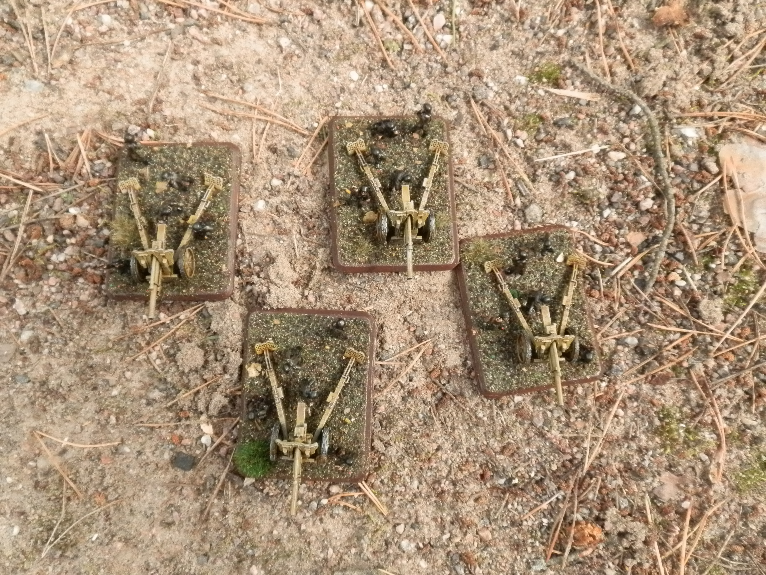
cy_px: 288
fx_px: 620
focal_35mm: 28
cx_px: 383
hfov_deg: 63.4
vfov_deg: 49.7
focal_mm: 5
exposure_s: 1/1250
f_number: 3.1
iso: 400
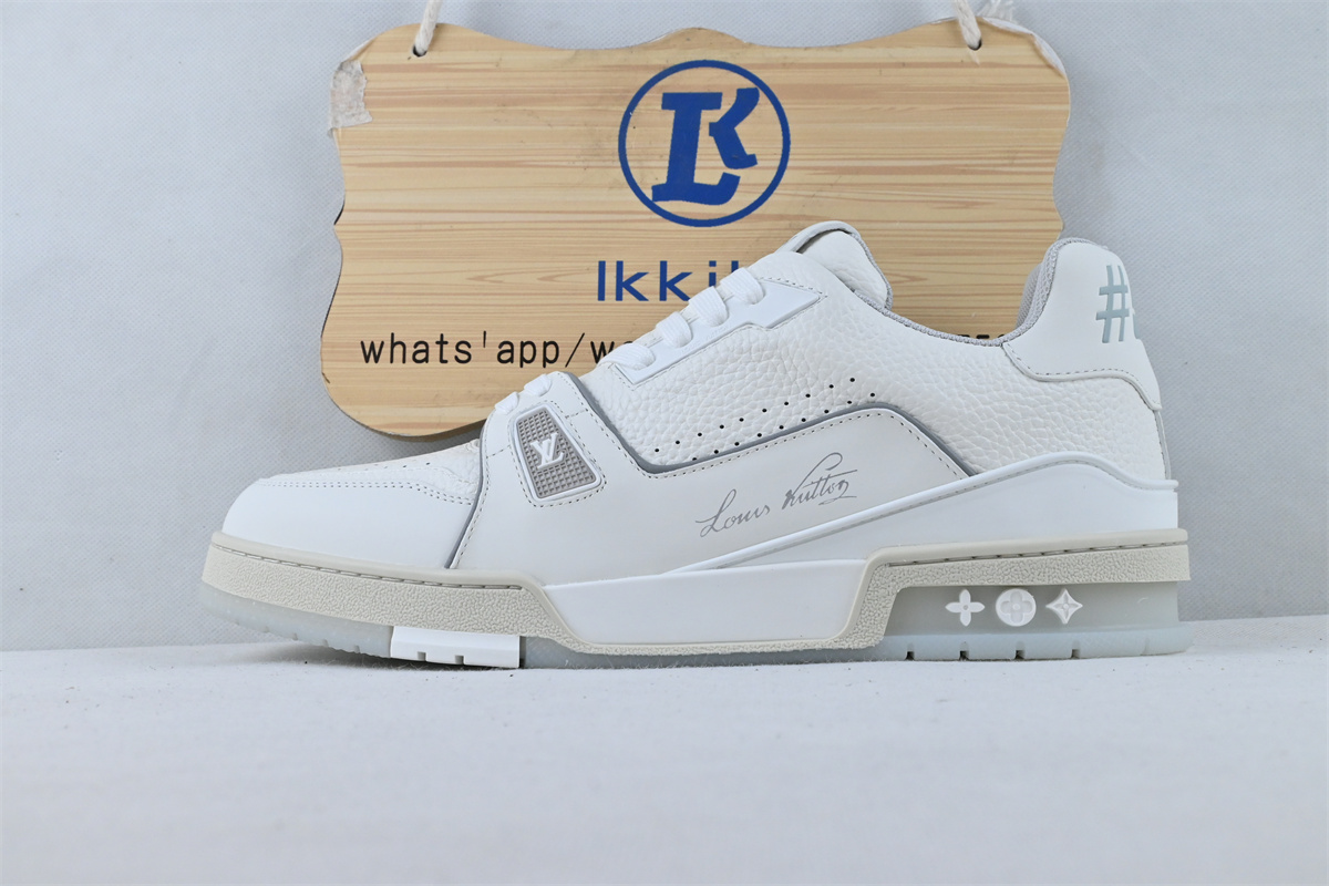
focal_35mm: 44
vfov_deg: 30.8
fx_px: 1606
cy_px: 443
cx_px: 664
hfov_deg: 45.0
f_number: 10
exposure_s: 1/200
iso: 1000
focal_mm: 29
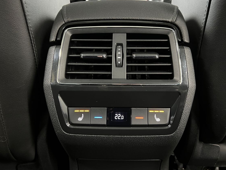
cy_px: 82
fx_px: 183
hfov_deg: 63.4
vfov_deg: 49.8
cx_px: 117
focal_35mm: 28
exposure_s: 1/30
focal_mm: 5.7
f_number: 1.5
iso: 1000
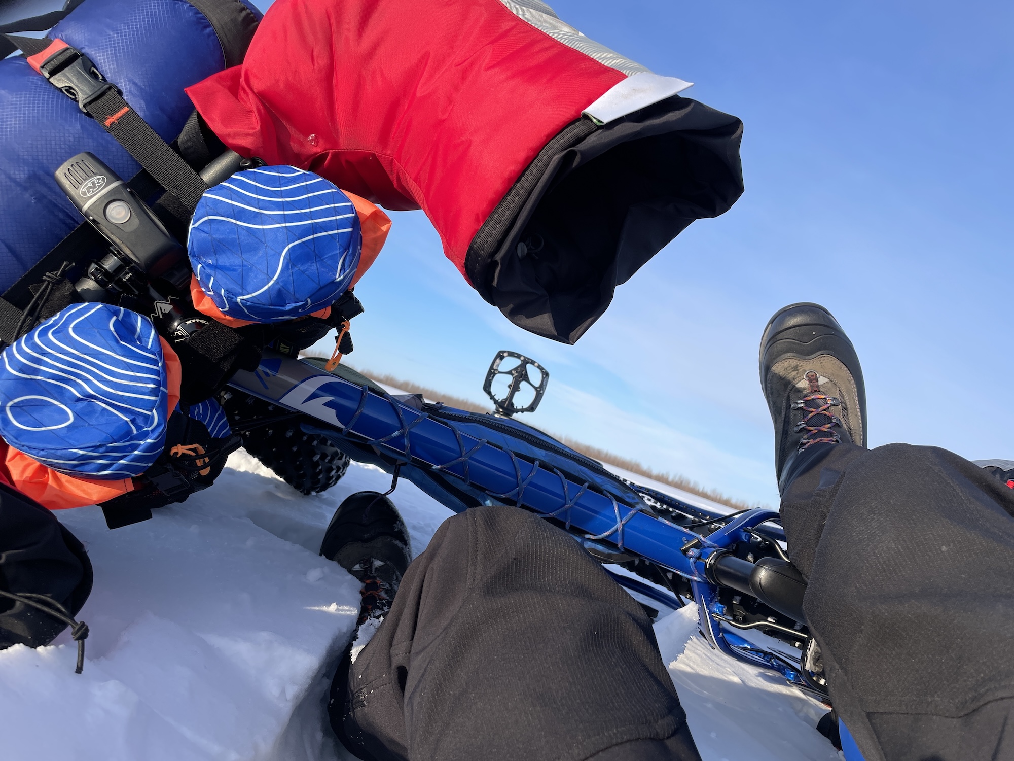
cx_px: 507
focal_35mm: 26
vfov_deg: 53.1
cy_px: 380
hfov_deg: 67.3
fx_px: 762
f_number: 1.6
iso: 32
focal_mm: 4.2
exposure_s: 1/2053
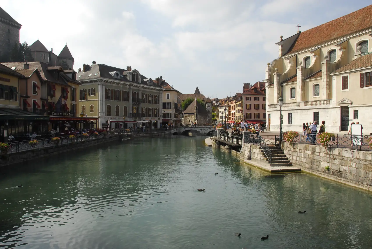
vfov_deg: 48.0
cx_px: 186
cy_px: 124
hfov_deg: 67.3
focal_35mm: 27
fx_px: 279
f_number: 13
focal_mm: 18
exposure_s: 1/160
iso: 200
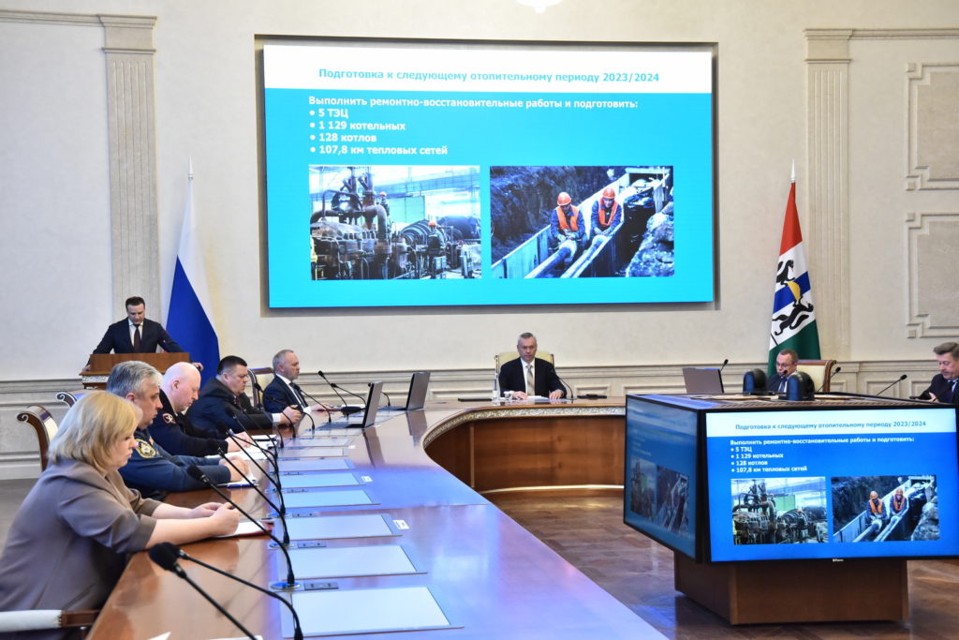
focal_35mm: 50
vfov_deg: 27.0
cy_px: 320
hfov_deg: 39.6
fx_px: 1332
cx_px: 480
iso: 8000
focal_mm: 50
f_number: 10
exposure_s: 1/160
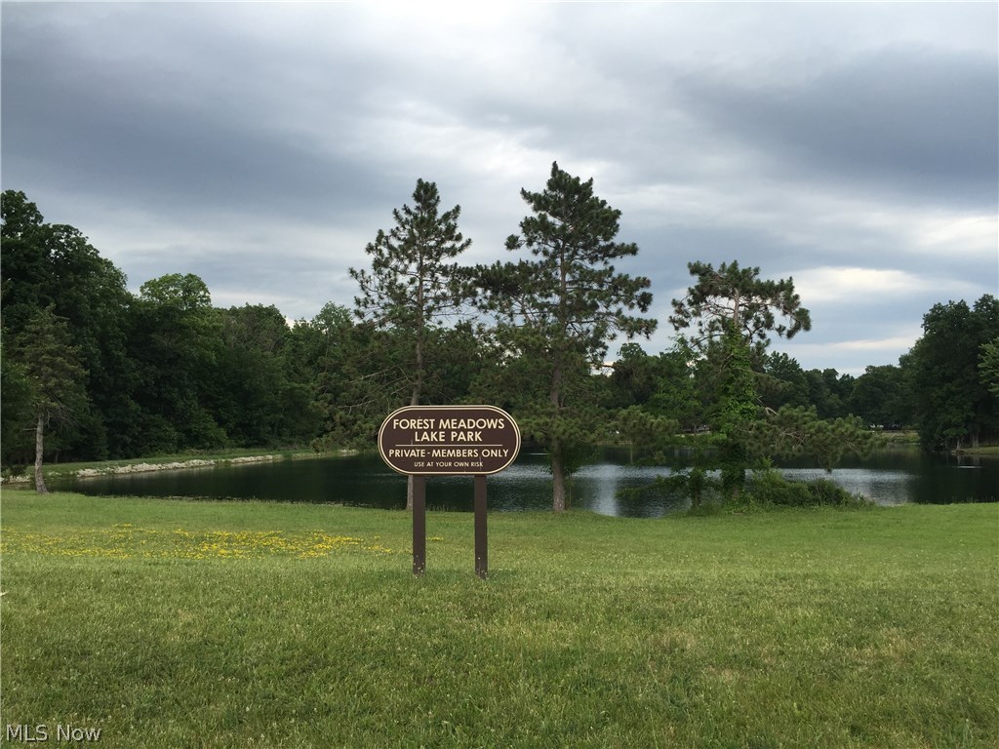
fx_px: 837
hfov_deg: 61.7
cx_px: 500
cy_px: 374
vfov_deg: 48.2
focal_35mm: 29
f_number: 2.2
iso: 32
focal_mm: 4.15
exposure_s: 1/549
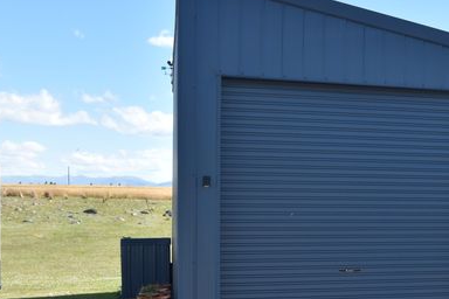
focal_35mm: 60
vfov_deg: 22.4
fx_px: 748
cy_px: 224
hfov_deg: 31.3
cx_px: 433
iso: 200
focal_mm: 20
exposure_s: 1/320
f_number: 9
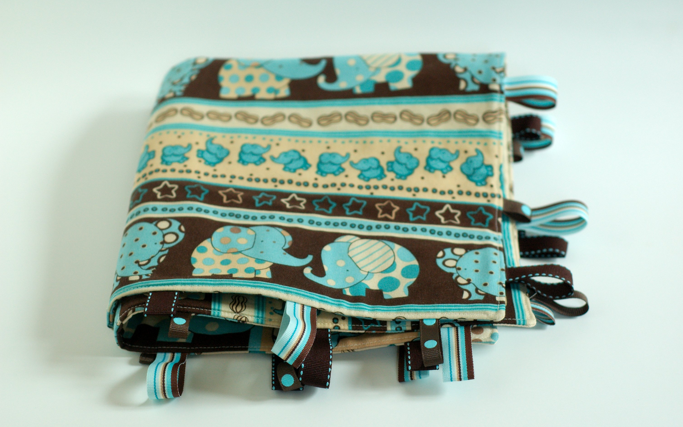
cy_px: 219
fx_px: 1433
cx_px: 341
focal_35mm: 77
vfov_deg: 16.9
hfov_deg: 26.8
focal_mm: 50
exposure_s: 1/125
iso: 200
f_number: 3.2
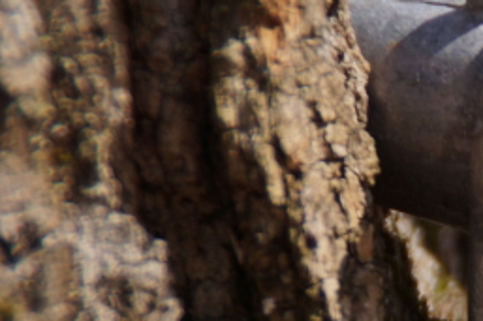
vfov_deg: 2.6
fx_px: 7039
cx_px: 810
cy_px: 443
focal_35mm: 525
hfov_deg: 3.9
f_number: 5.6
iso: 250
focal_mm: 90
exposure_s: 1/160
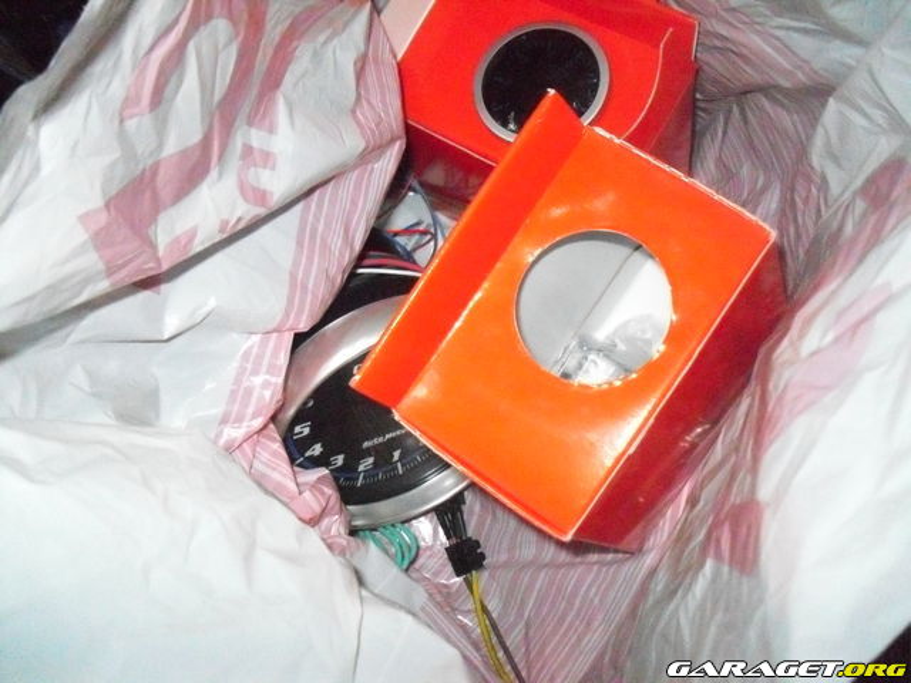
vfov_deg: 40.7
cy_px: 342
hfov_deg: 52.6
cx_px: 456
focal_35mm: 35
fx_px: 921
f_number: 7.6
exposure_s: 1/45
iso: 3200
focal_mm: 6.3
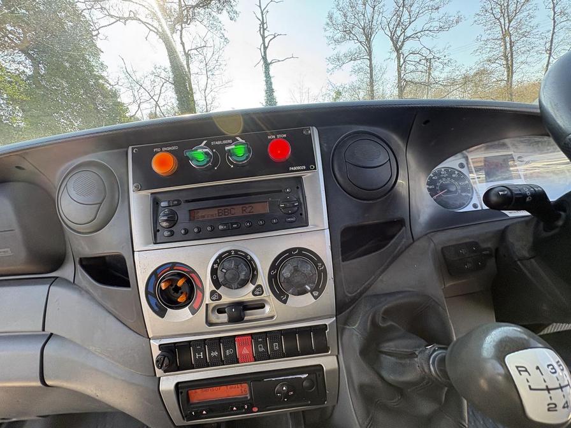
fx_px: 231
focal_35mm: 14
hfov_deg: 102.1
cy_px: 214
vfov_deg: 85.7
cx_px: 286
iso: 125
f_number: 2.2
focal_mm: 2.22
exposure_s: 1/99
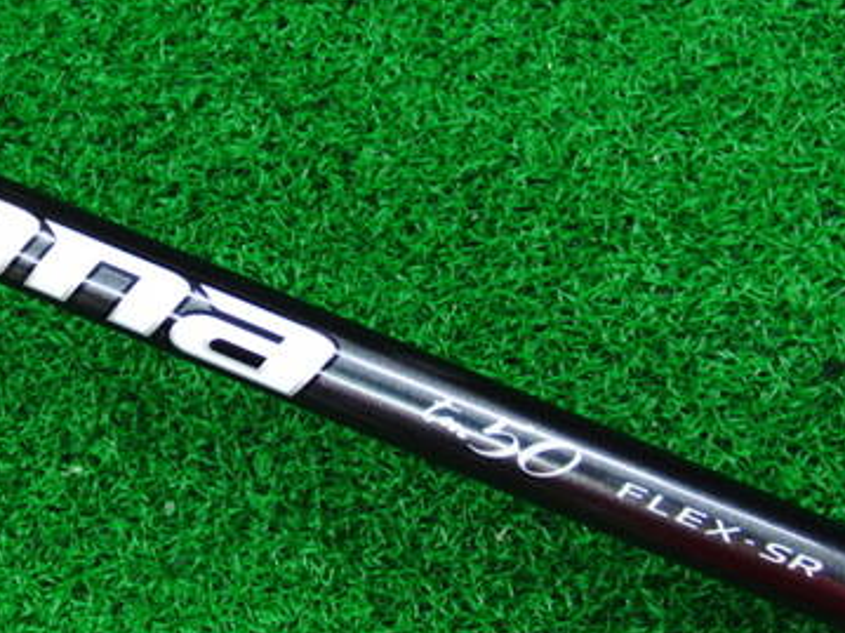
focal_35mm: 66
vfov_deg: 22.2
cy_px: 282
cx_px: 212
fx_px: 1611
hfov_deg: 29.0
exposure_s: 1/30
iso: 400
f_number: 3.6
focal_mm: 6.42
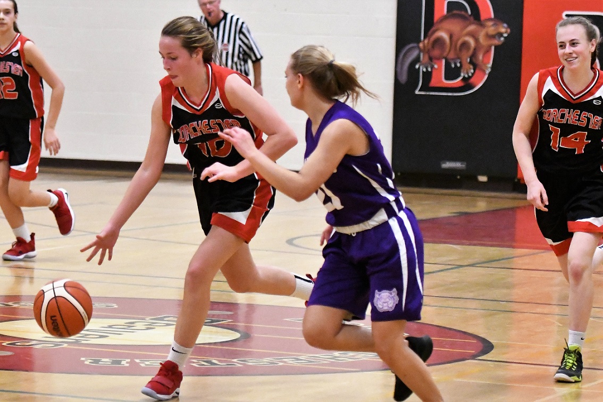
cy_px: 201
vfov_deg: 11.4
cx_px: 302
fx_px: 2010
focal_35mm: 120
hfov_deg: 17.1
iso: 14400
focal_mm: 80
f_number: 2.8
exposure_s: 1/1000
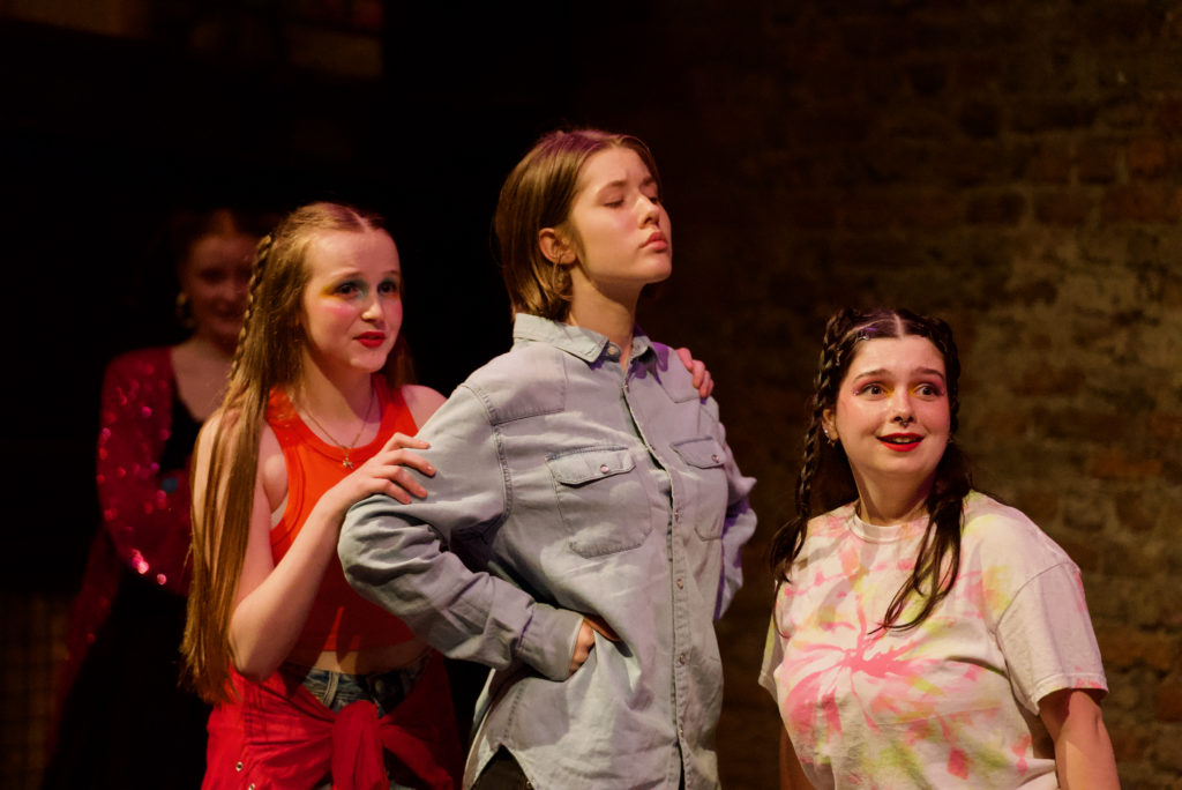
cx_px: 591
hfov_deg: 17.1
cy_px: 395
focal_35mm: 120
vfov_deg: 11.4
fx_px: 3942
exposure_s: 1/400
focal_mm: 120
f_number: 2.8
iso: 12800
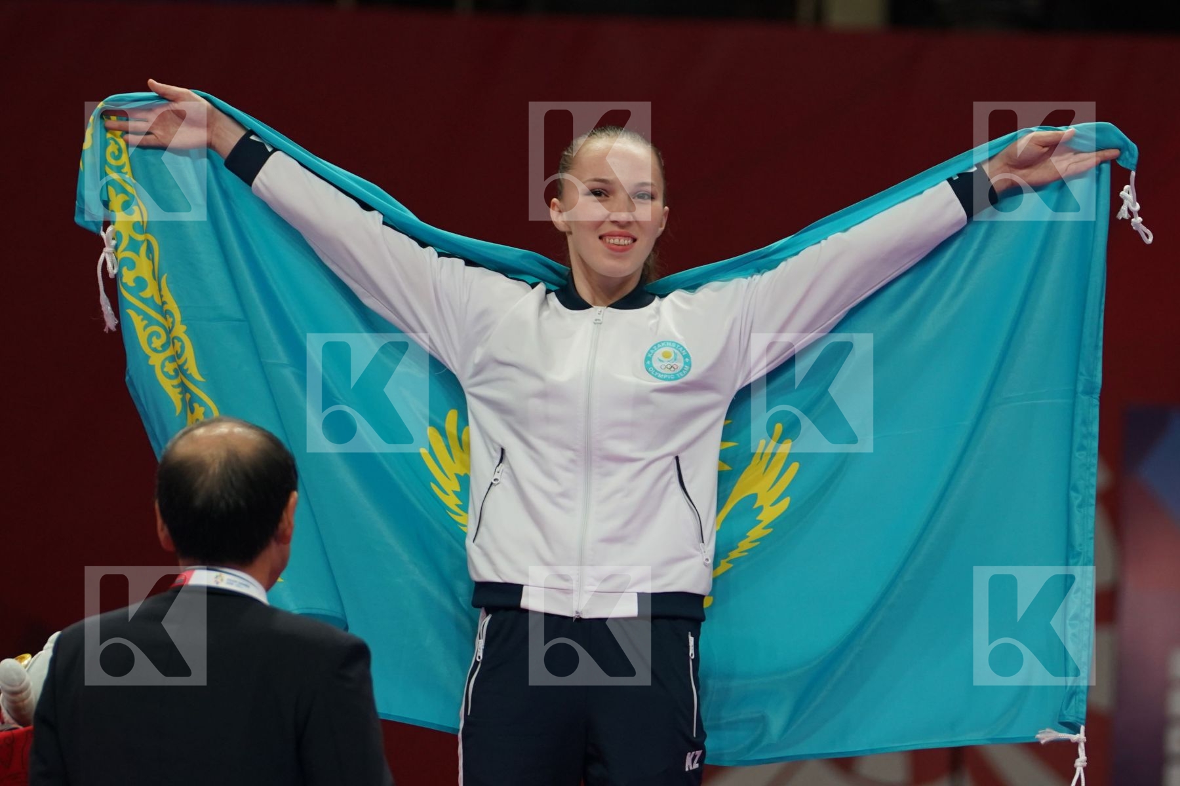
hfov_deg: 6.6
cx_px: 590
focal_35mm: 310
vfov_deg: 4.4
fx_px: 10160
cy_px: 393
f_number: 4
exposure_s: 1/500
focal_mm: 207
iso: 1250
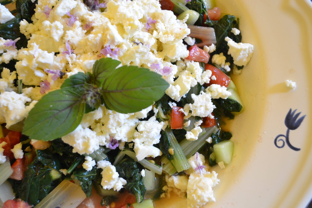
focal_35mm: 39
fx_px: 338
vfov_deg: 34.2
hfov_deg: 49.6
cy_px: 104
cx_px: 156
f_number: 4.2
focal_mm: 26
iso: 800
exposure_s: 1/6
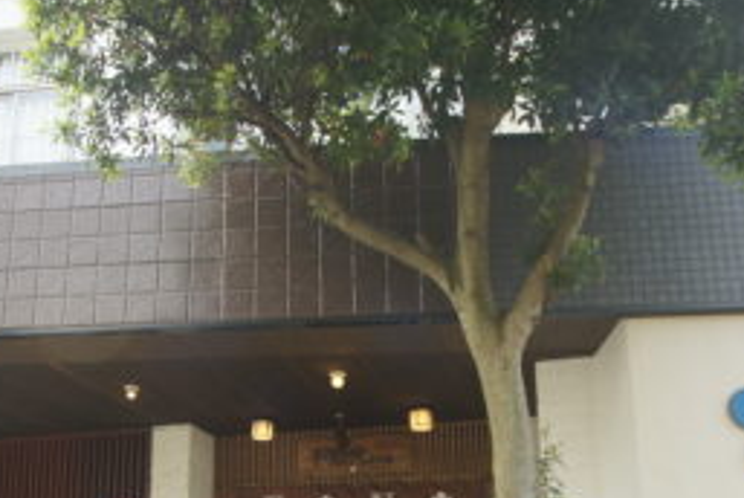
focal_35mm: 34
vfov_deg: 37.1
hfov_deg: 55.3
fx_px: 703
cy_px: 421
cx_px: 298
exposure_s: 1/100
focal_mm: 13
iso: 250
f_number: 5.6
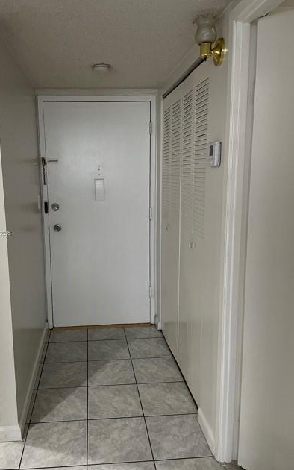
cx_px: 116
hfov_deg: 44.3
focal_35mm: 28
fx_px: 359
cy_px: 234
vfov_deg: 66.5
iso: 100
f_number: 1.6
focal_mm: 4.2
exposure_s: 1/60
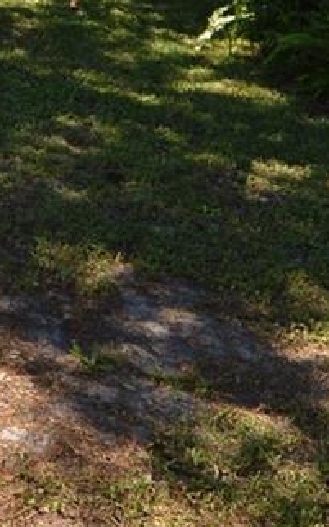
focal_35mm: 76
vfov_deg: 24.6
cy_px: -101
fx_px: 1091
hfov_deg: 16.6
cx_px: -43
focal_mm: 10
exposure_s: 1/200
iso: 100
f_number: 7.1
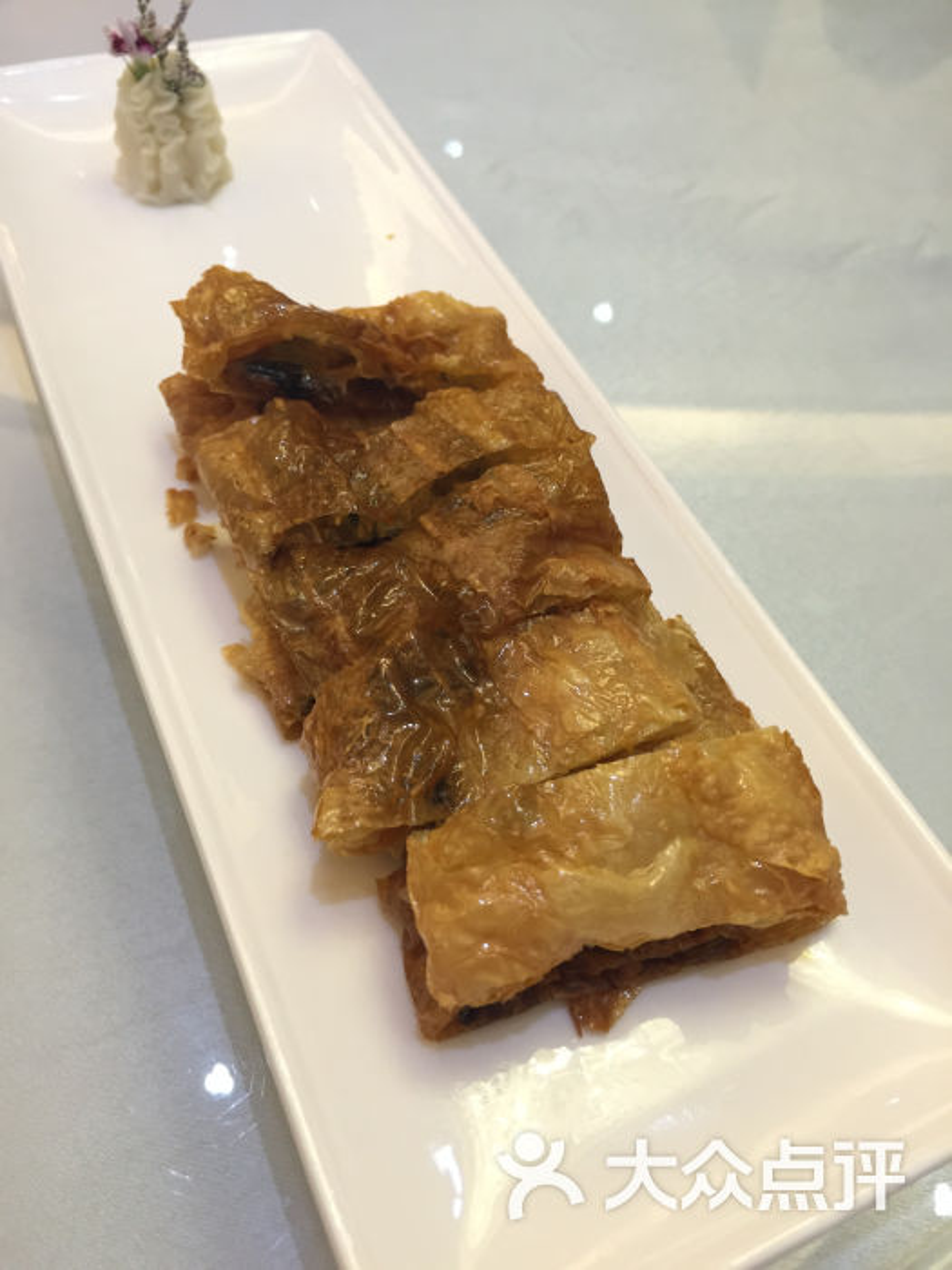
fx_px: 1063
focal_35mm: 29
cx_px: 476
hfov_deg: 48.2
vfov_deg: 61.7
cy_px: 635
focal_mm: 4.15
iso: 125
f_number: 2.2
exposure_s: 1/33
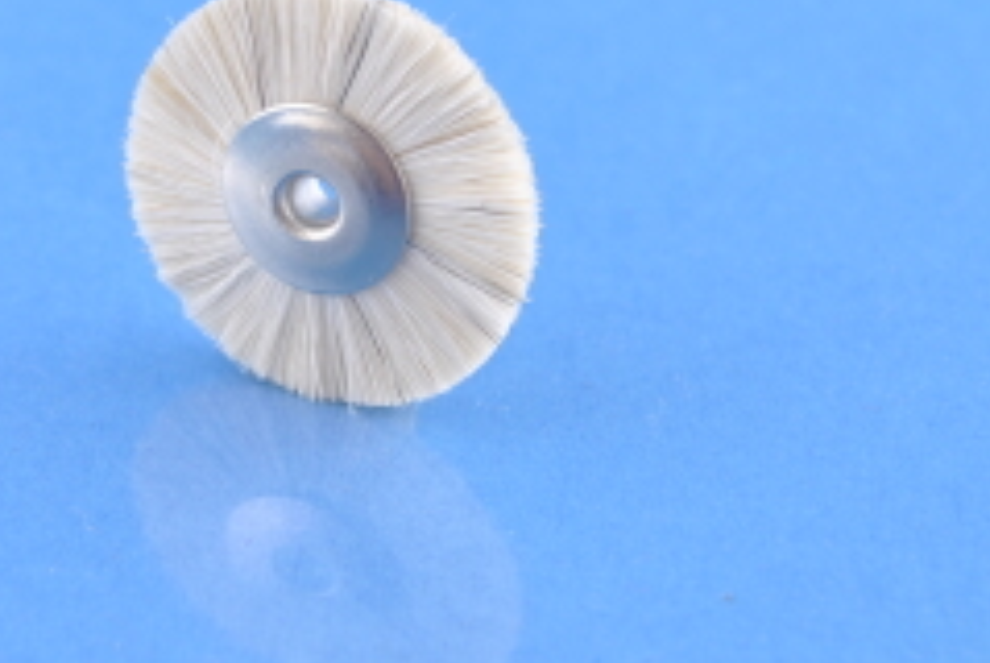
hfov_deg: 15.6
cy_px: 209
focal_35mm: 131
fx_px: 3607
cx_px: 323
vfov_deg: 10.5
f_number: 10
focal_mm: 50
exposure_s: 1/160
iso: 100
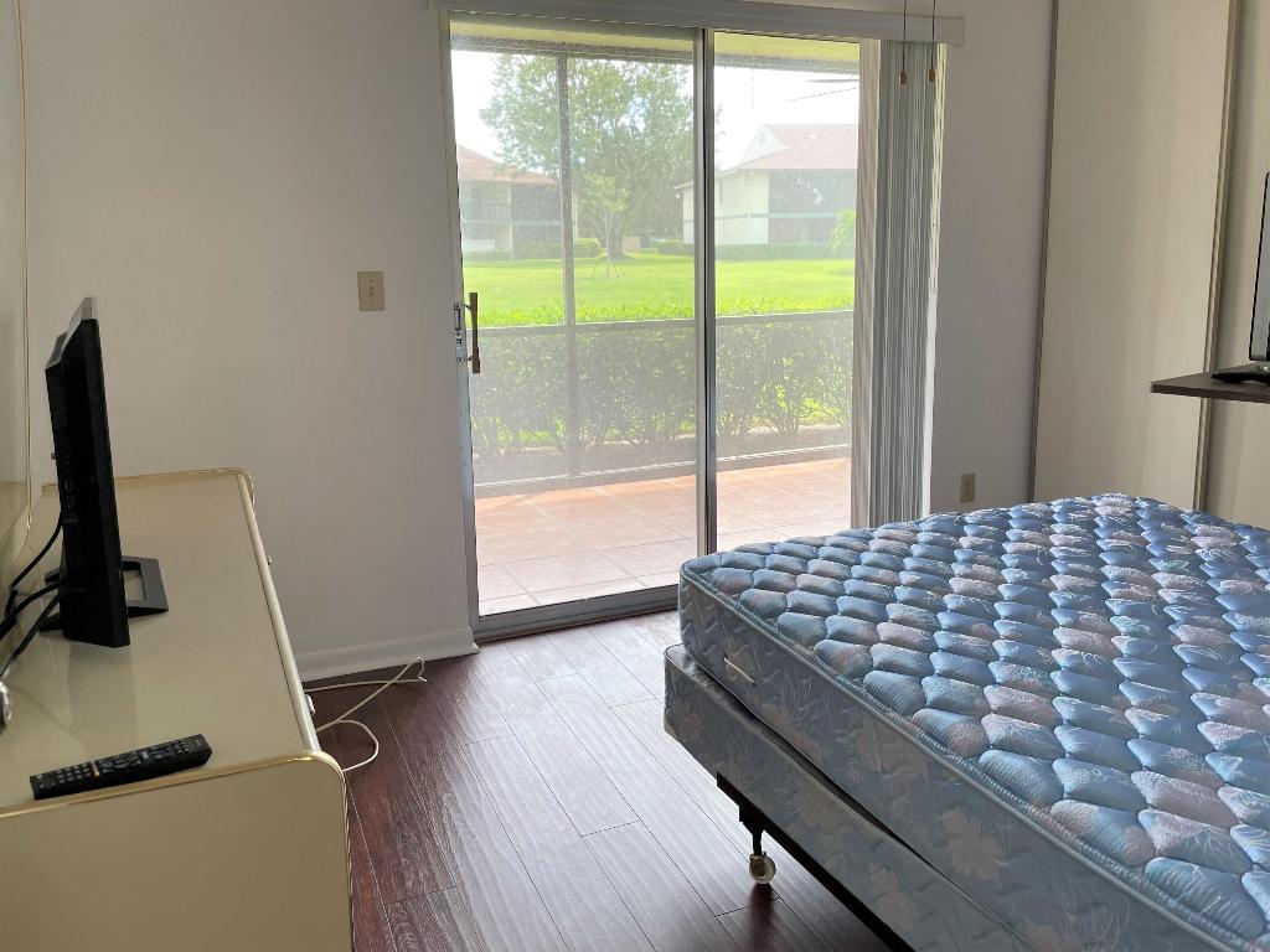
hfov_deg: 67.3
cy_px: 476
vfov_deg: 53.1
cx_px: 635
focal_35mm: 26
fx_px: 954
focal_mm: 4.2
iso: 40
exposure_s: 1/120
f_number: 1.6
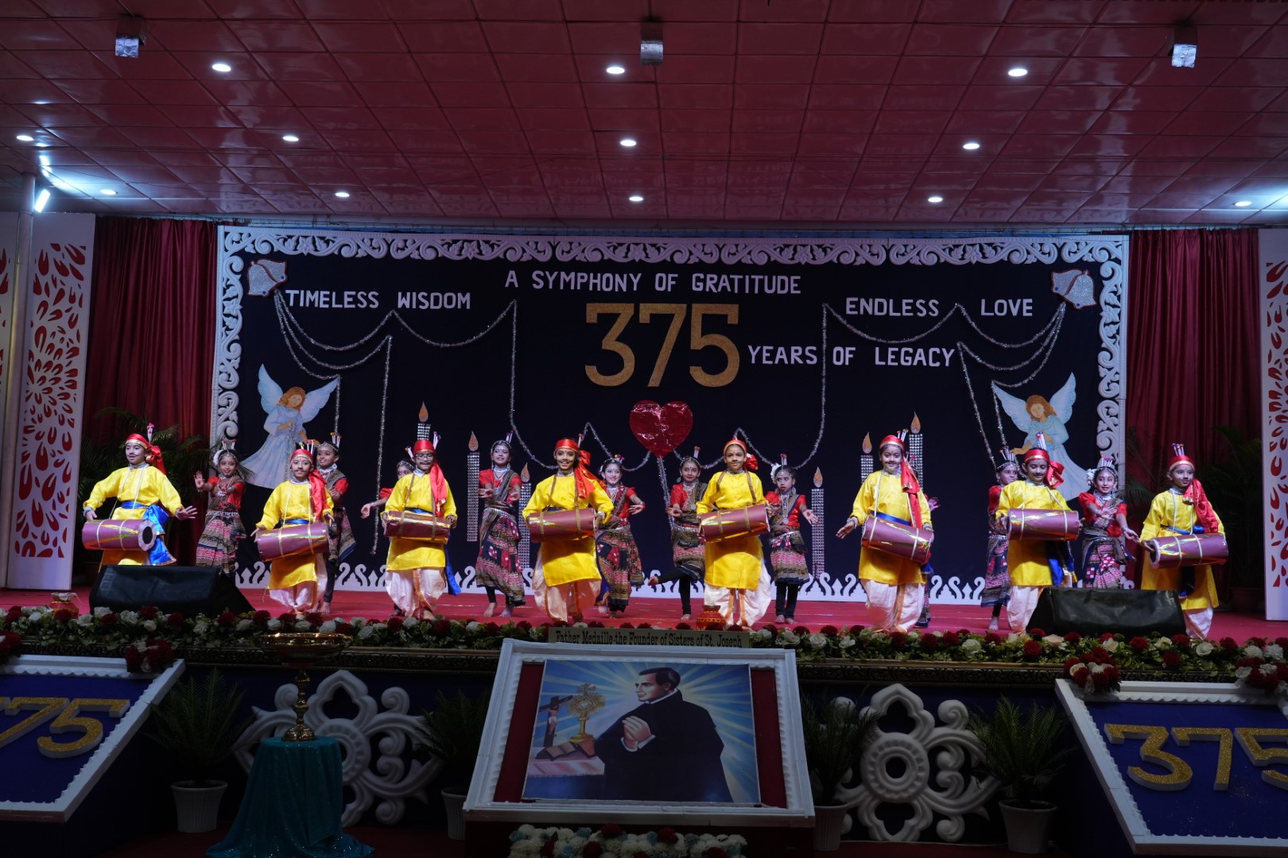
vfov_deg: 35.9
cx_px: 644
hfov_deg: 51.9
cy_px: 429
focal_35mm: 37
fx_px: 1324
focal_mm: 37
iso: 1600
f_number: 6.3
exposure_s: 1/250
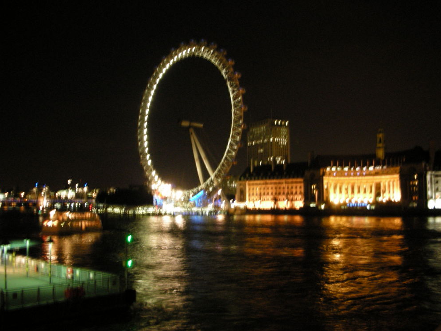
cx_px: 224
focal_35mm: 36
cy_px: 162
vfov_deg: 39.7
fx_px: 459
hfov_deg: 51.4
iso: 200
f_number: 3
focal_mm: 5.8
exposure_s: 1.13
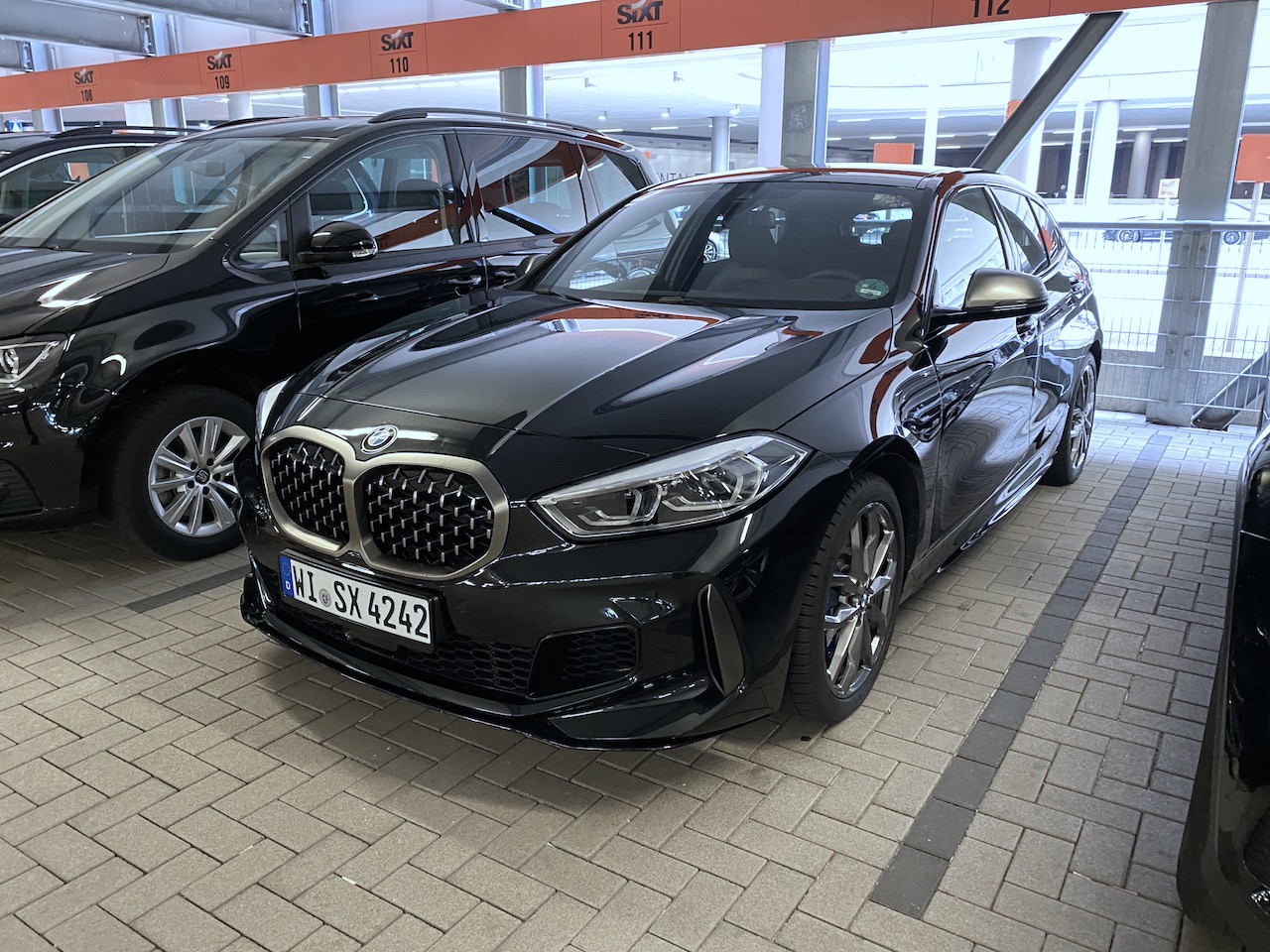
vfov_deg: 53.1
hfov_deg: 67.3
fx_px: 954
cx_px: 635
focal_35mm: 26
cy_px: 476
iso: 400
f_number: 1.8
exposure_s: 1/33
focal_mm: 4.25
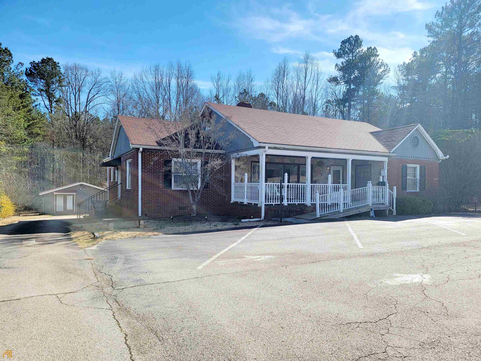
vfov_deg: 56.8
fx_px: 333
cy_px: 180
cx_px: 240
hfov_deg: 71.6
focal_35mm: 24
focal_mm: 6.7
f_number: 1.8
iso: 16
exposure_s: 1/909
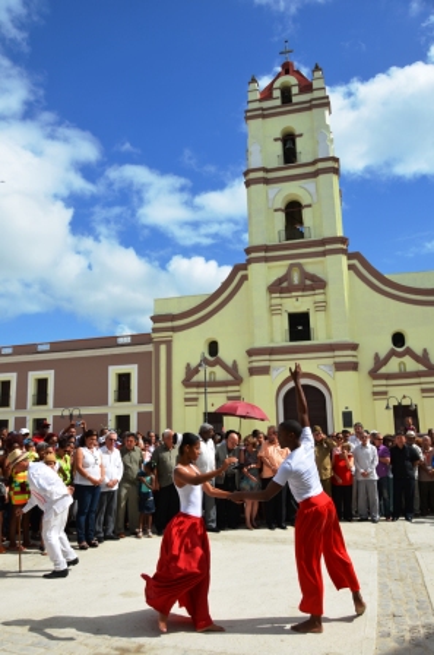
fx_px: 490
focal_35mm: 27
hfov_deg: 47.8
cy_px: 328
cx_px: 217
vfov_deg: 67.5
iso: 100
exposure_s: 1/320
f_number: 9
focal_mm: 18
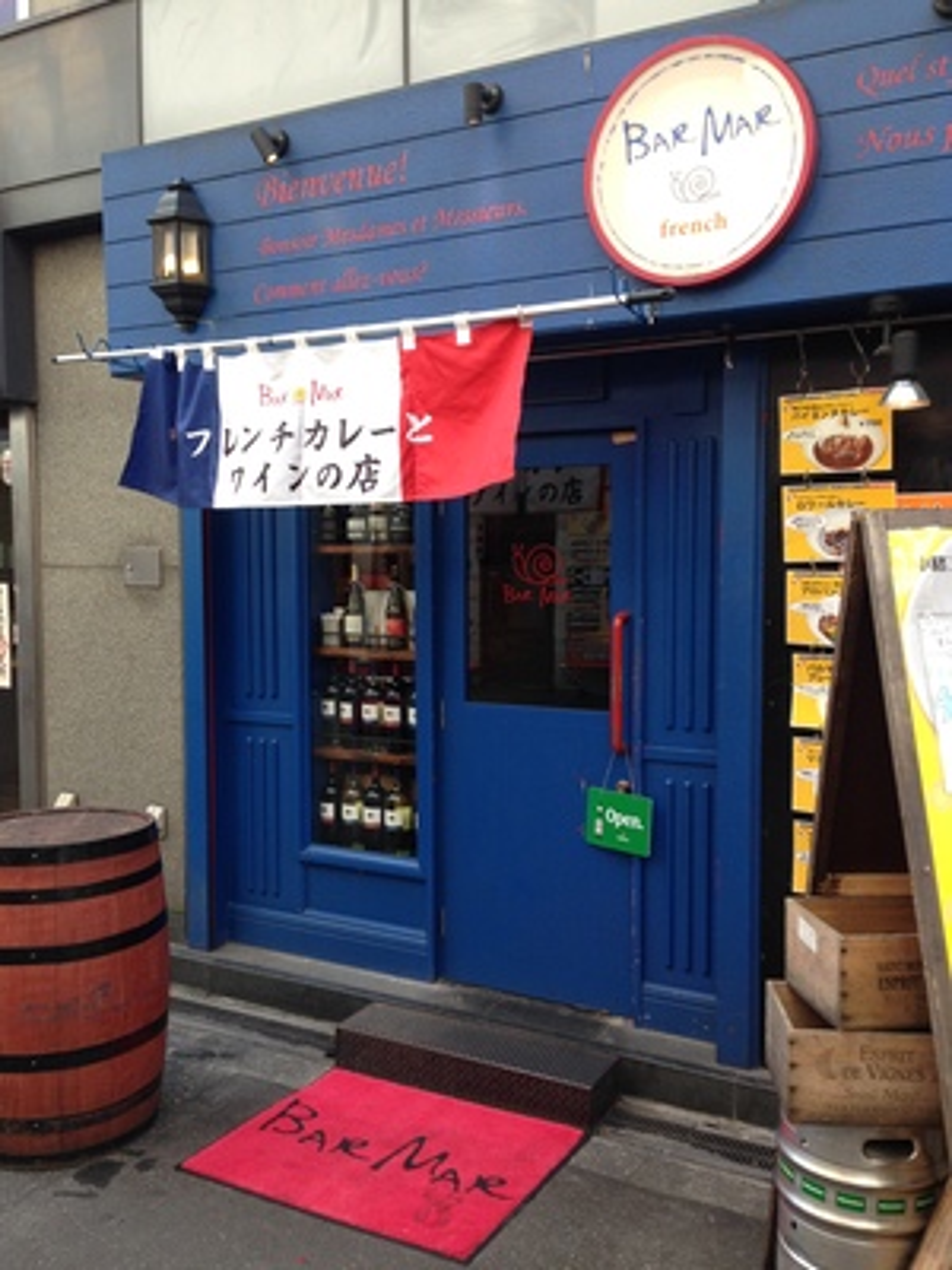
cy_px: 635
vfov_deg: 55.4
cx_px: 476
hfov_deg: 42.9
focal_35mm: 33
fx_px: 1210
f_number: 2.4
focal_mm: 4.12
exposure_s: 1/127
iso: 50
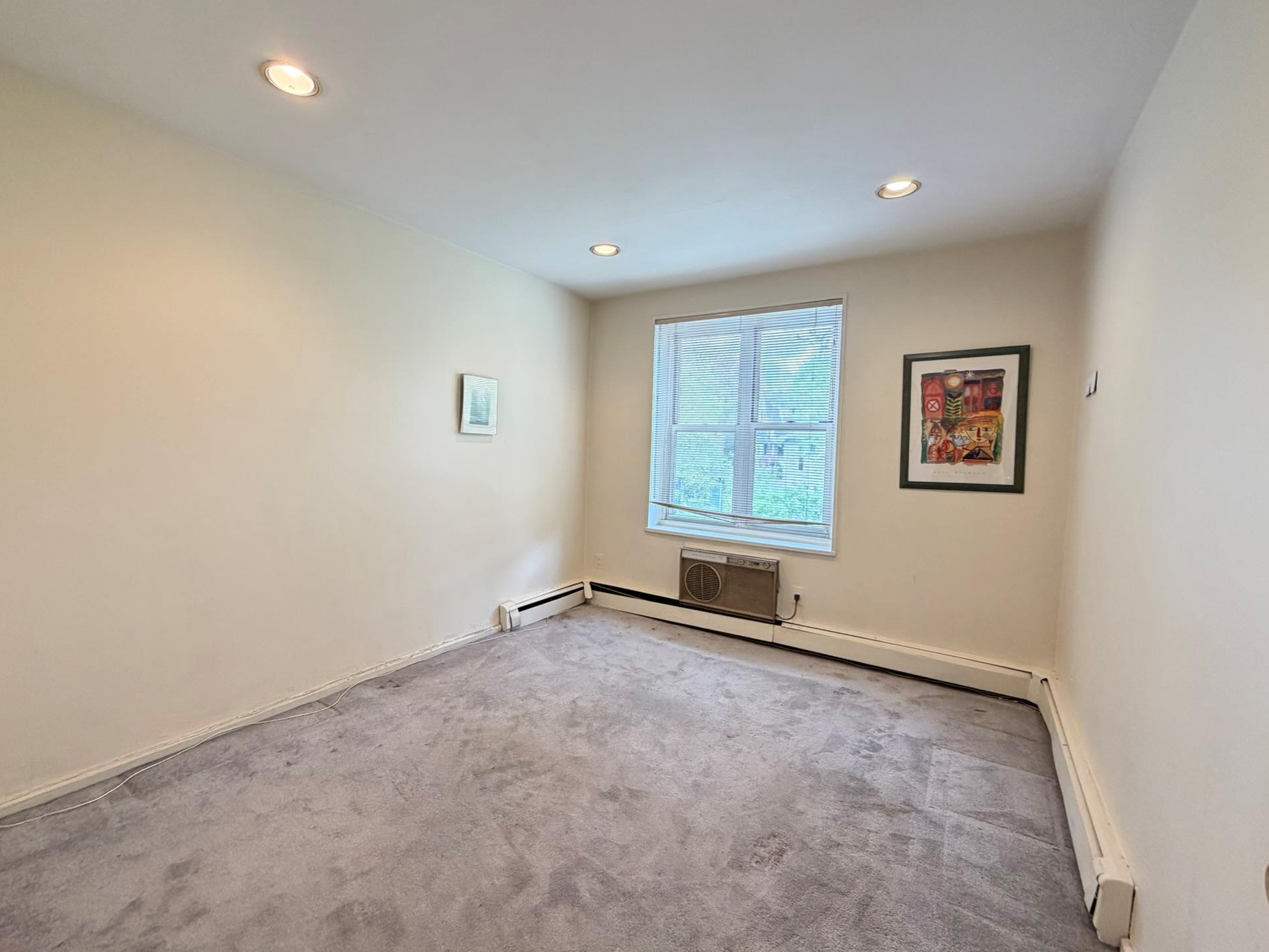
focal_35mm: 15
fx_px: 550
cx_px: 608
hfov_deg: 98.1
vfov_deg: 81.8
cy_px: 470
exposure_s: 1/60
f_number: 2.2
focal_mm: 2.22
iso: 200
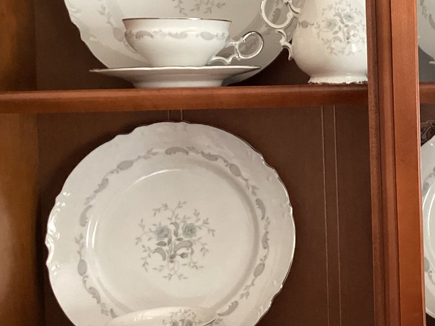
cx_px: 460
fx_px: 842
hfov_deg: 26.9
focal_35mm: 67
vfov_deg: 21.8
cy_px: 100
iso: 320
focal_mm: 3.3
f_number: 2.4
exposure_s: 1/60
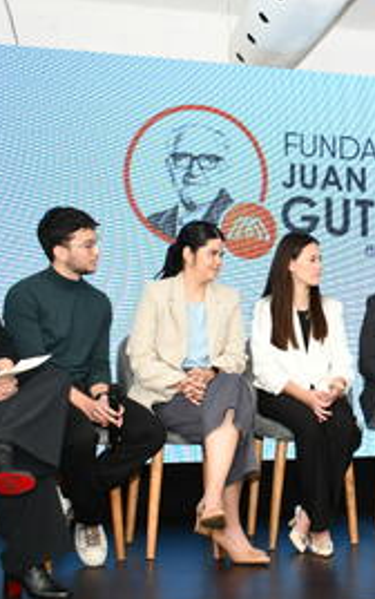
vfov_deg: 35.7
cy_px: 298
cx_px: 400
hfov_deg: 21.7
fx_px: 930
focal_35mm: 57
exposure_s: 1/60
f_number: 4
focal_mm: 20
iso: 250
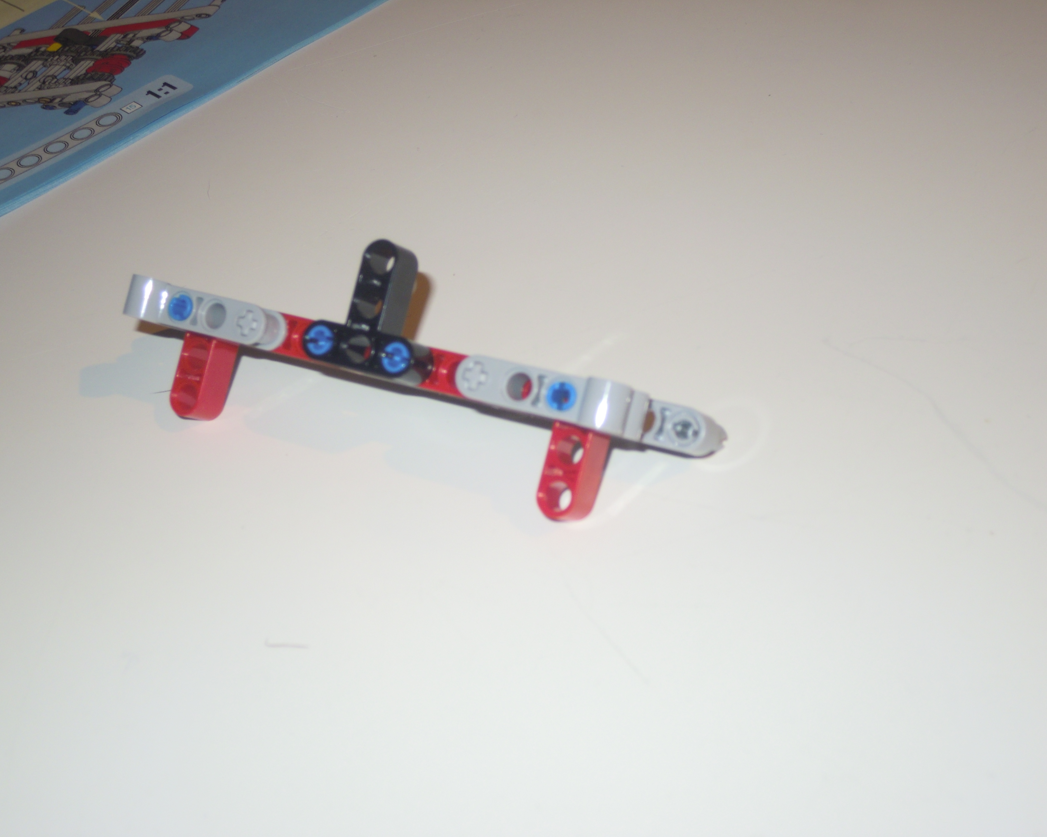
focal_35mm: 48
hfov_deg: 38.8
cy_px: 418
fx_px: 1487
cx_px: 497
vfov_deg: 31.4
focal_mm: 8.3
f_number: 3.4
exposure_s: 1/30
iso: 100
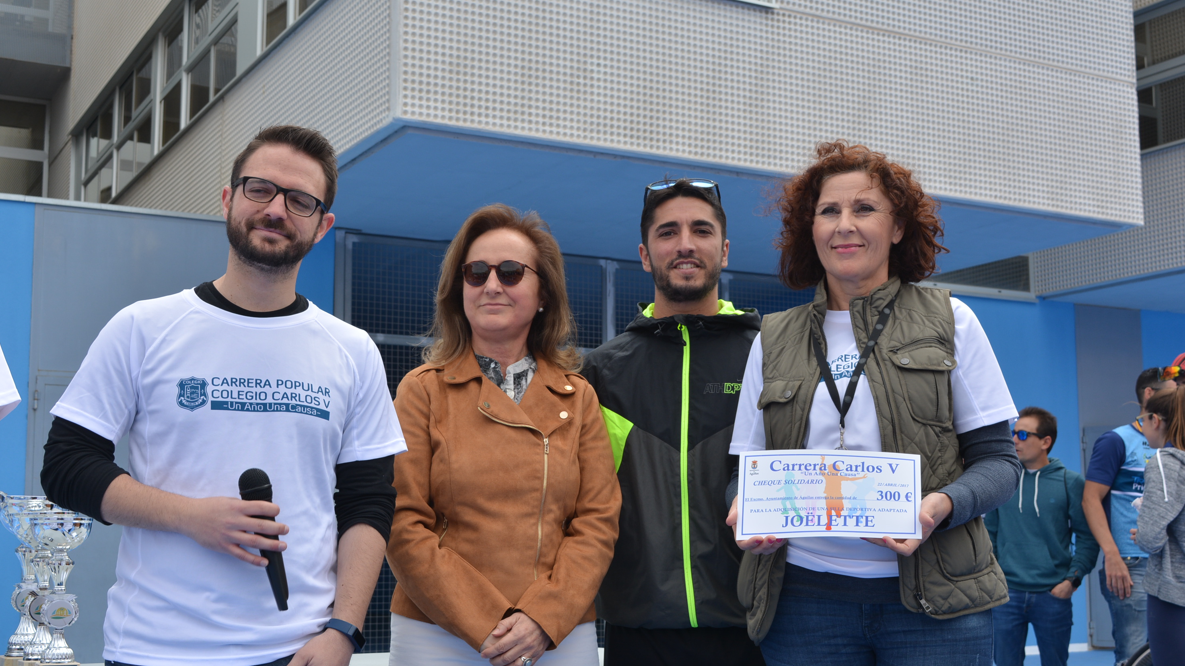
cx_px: 594
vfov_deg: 24.2
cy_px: 365
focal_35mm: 50
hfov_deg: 41.7
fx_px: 1556
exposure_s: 1/250
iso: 110
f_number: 8
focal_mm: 31
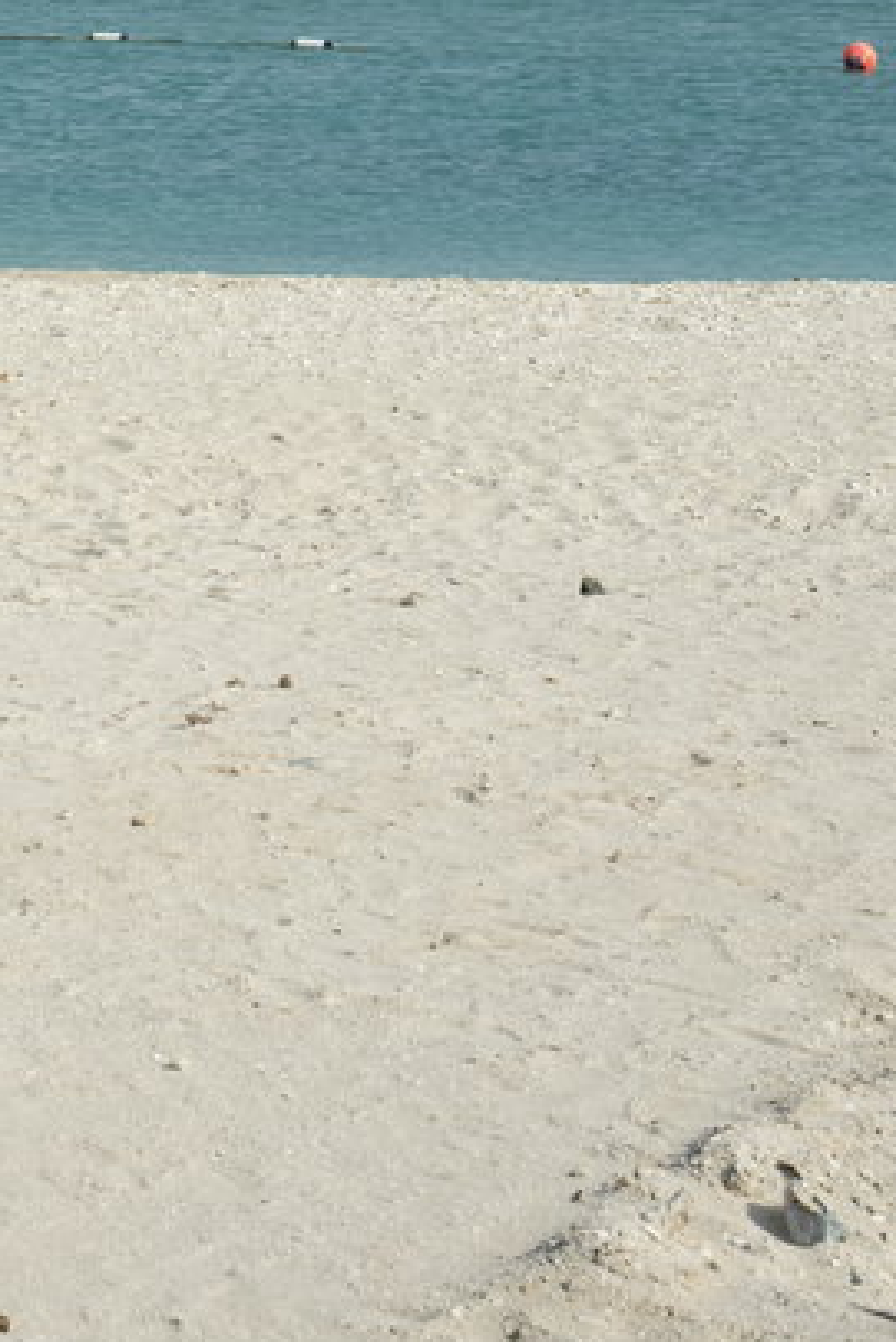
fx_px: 5147
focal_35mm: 138
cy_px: -365
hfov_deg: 9.6
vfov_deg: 14.3
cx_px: -585
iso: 200
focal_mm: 35
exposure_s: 1/200
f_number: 11
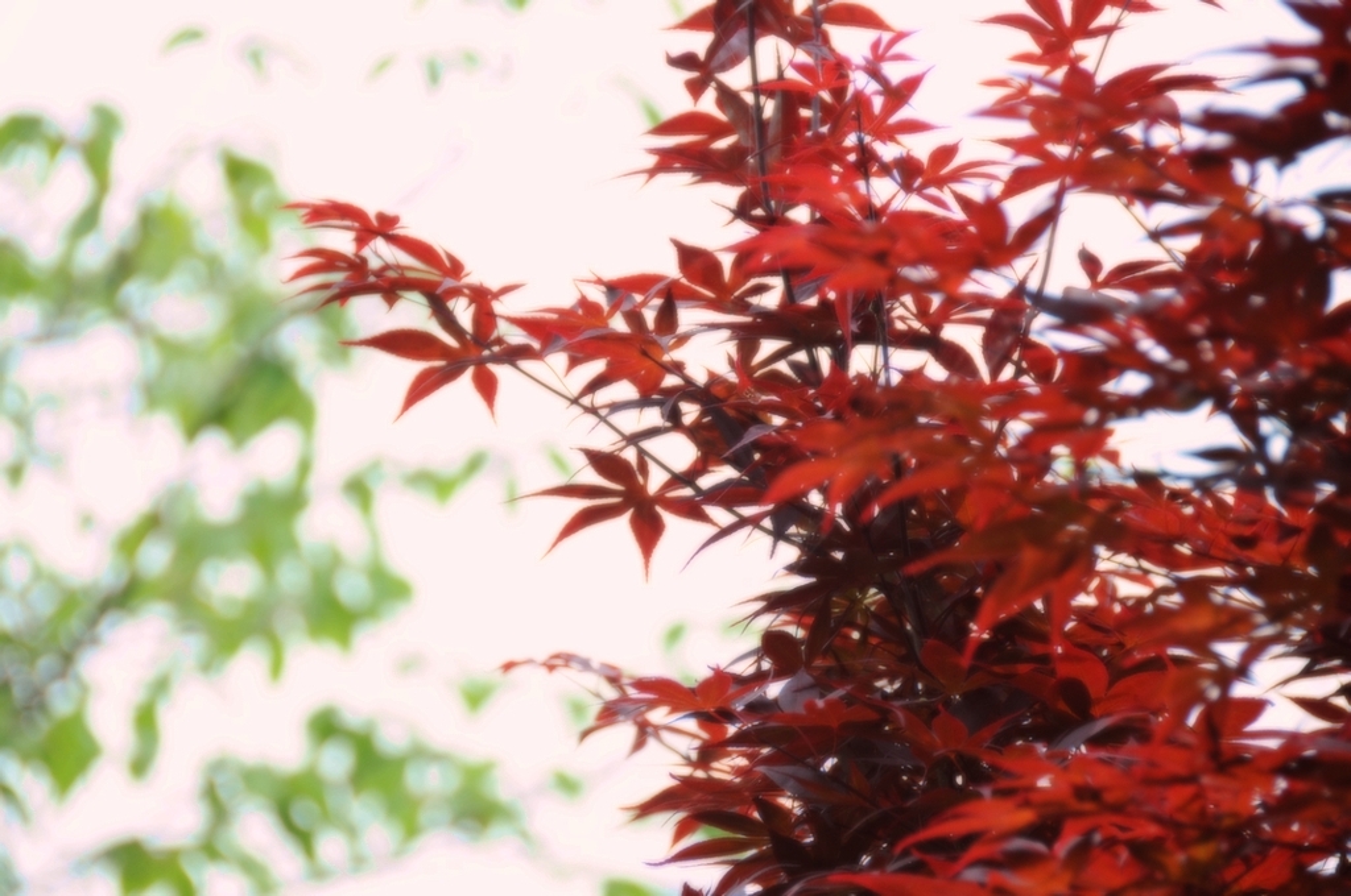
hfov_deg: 10.2
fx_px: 7590
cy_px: 448
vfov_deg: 6.8
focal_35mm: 202
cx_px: 676
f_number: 5.6
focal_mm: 135
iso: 400
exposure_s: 1/160
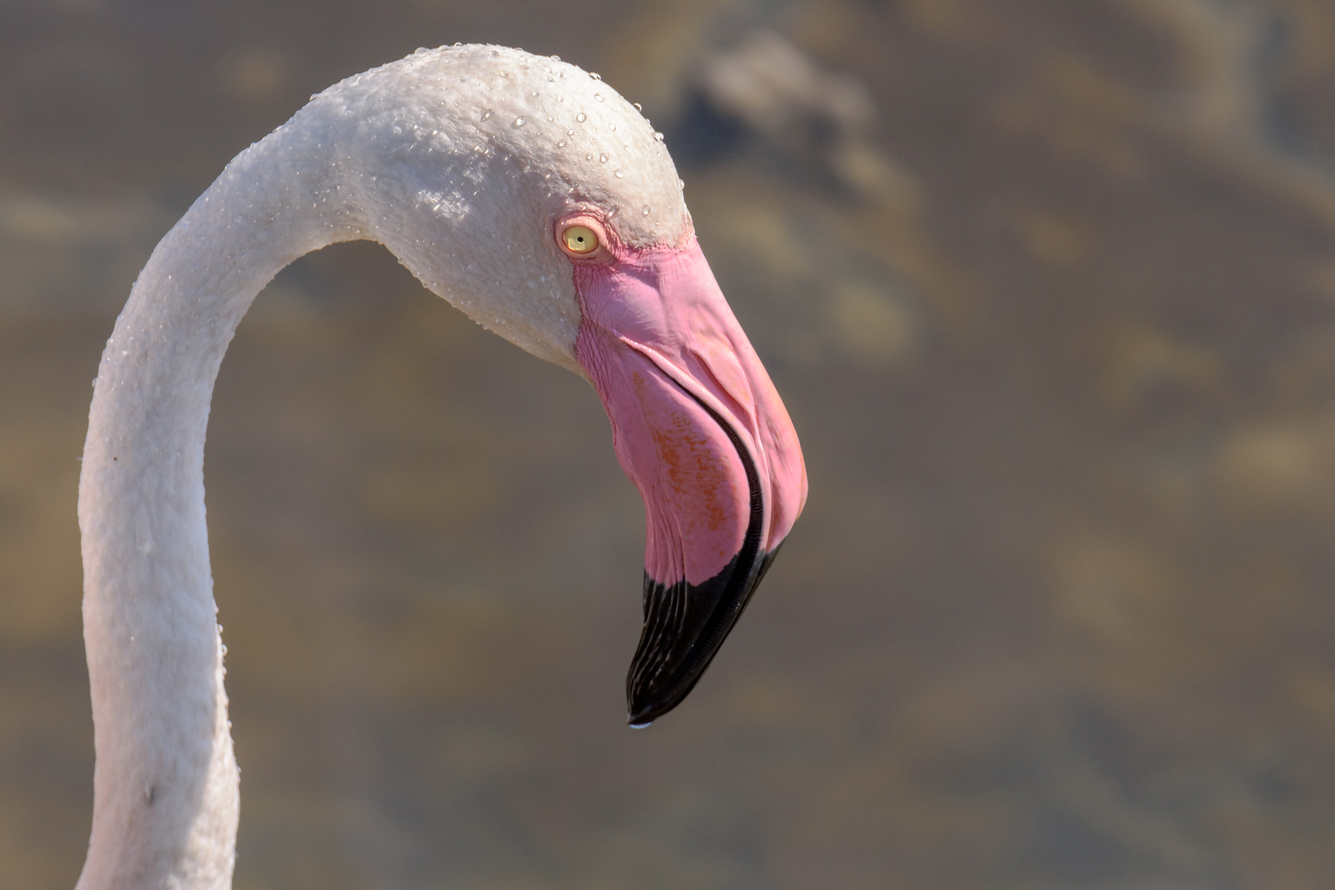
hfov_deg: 2.3
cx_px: 668
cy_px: 445
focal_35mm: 900
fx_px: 33372
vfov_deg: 1.5
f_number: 8
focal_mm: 600
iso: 800
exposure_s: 1/1600
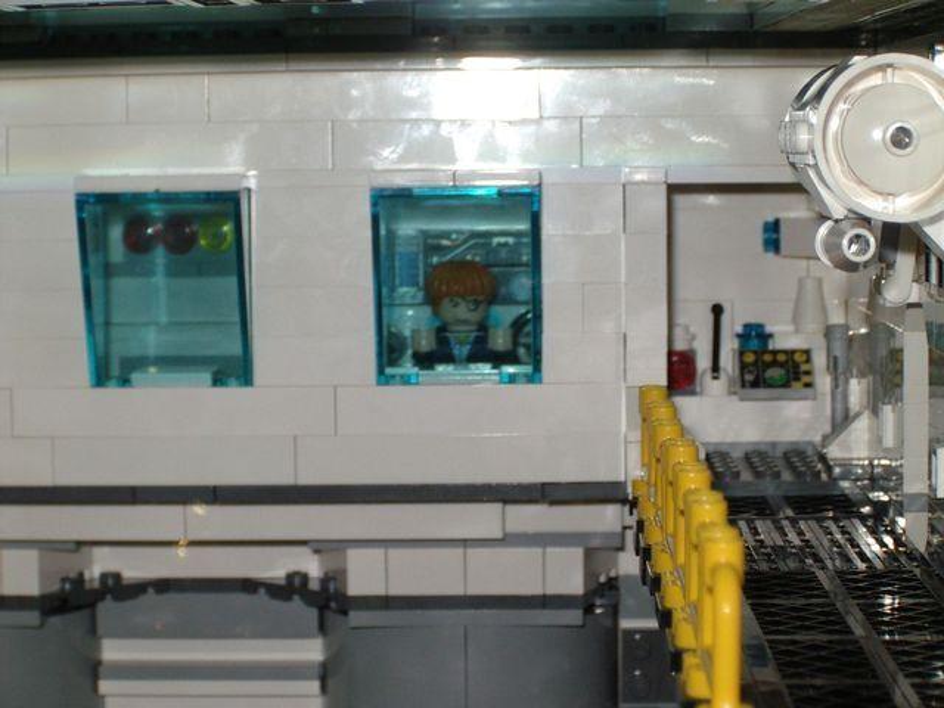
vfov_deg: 13.0
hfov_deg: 17.3
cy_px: 354
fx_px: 3109
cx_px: 472
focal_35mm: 114
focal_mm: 17.4
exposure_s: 1/125
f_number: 5
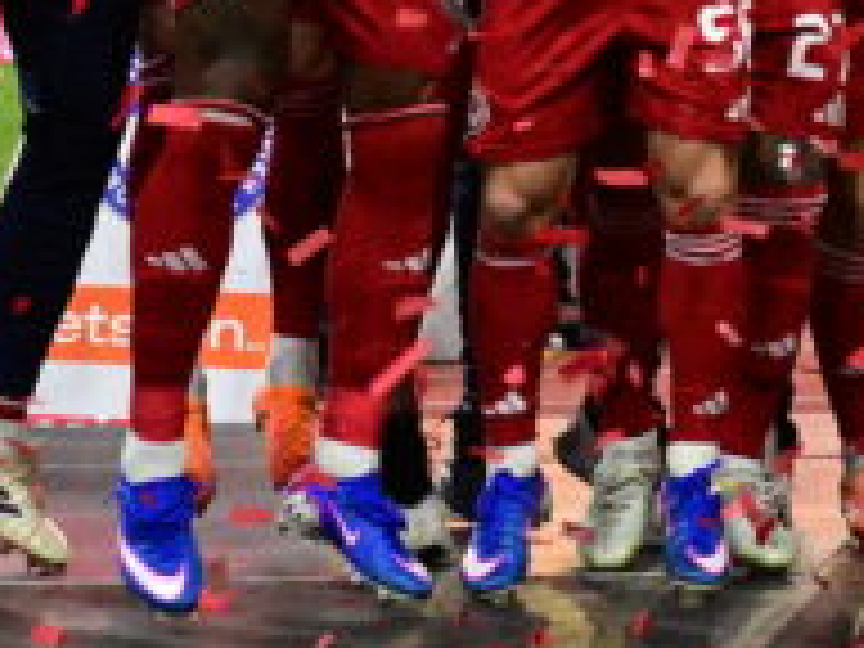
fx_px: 5242
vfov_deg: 6.7
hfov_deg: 9.0
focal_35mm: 210
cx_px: 1580
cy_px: -850
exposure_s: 1/1000
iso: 2500
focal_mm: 35
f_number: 3.2
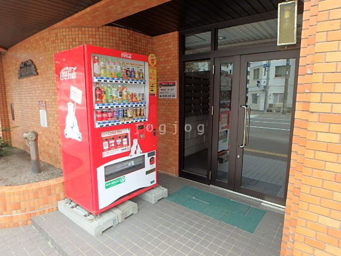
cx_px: 170
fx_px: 207
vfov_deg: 63.4
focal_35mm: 21
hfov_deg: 79.0
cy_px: 128
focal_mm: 3.7
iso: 125
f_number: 3.5
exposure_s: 1/125
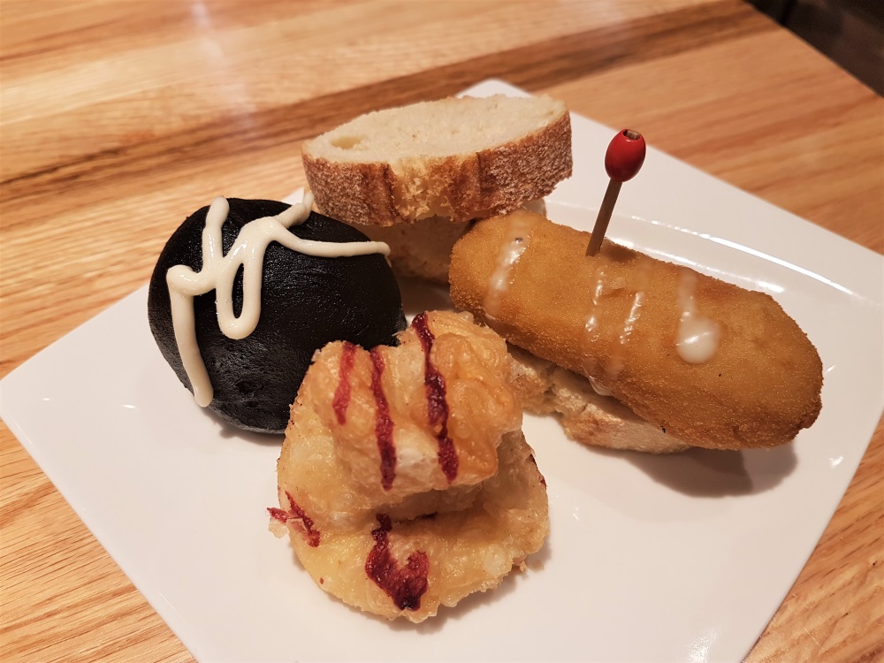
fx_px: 664
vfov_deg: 53.1
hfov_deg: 67.3
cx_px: 442
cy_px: 332
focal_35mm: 26
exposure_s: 1/100
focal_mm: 4.2
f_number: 1.7
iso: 64
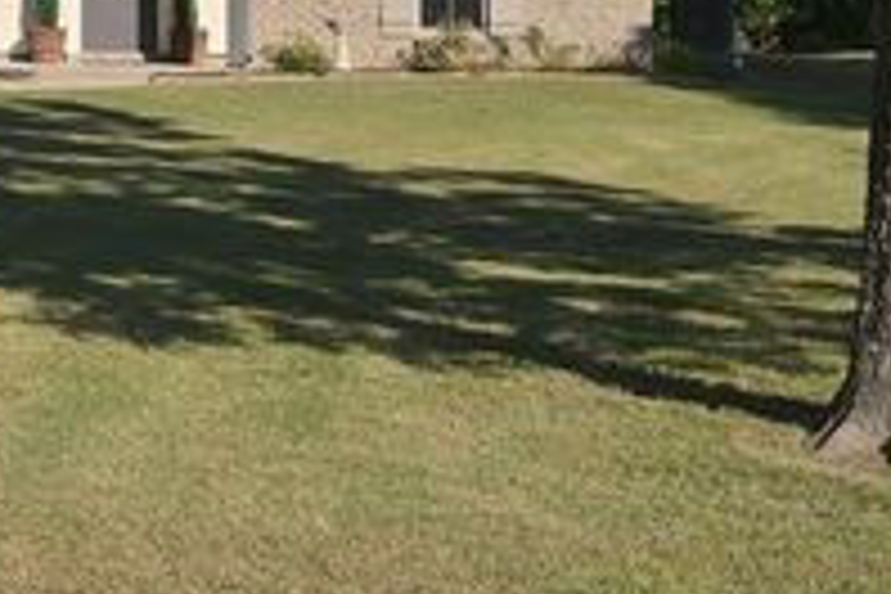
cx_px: -22
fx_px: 3118
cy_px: -115
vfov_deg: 10.7
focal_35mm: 126
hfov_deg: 15.9
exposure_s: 1/160
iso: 160
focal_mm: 50
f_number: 14
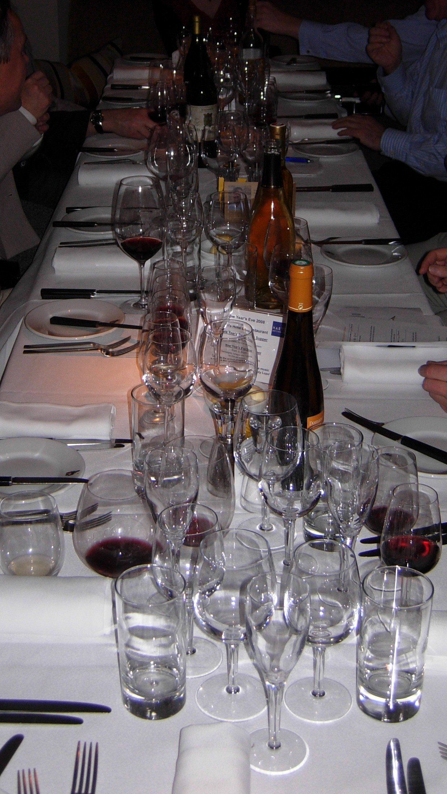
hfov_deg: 20.7
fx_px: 1222
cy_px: 261
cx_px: 165
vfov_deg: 35.6
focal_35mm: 58
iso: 50
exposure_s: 1/45.2
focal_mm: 7.5
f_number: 2.7
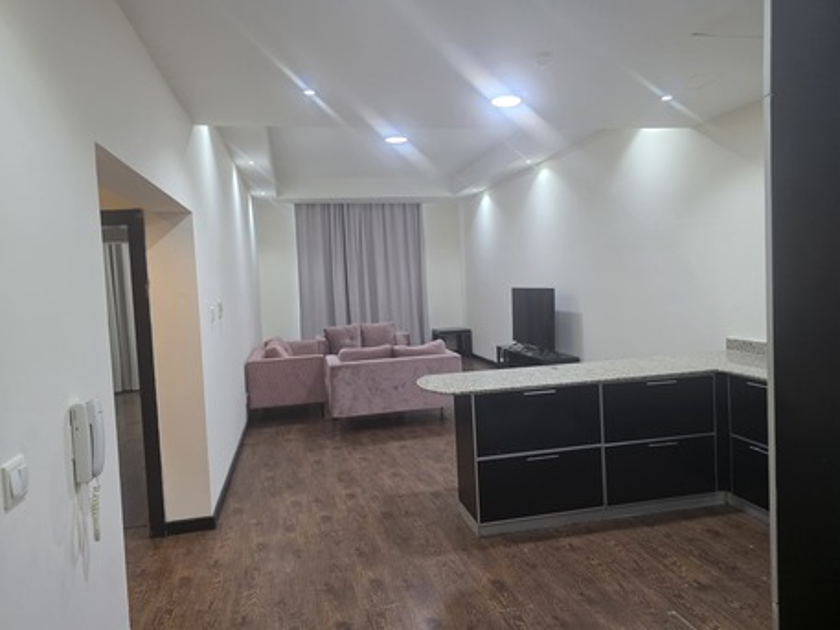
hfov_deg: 73.9
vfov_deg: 58.9
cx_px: 420
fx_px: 558
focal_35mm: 23
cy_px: 315
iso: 400
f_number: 1.7
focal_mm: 6.3
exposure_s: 1/100
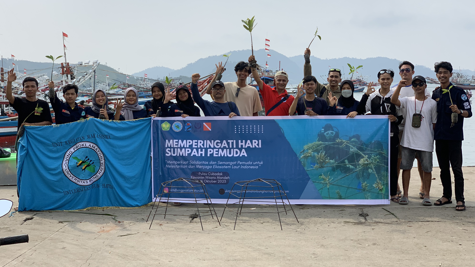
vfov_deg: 21.1
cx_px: 236
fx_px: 718
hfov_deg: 36.6
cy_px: 121
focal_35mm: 57
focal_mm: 6
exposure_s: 1/1020
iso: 16
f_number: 2.4
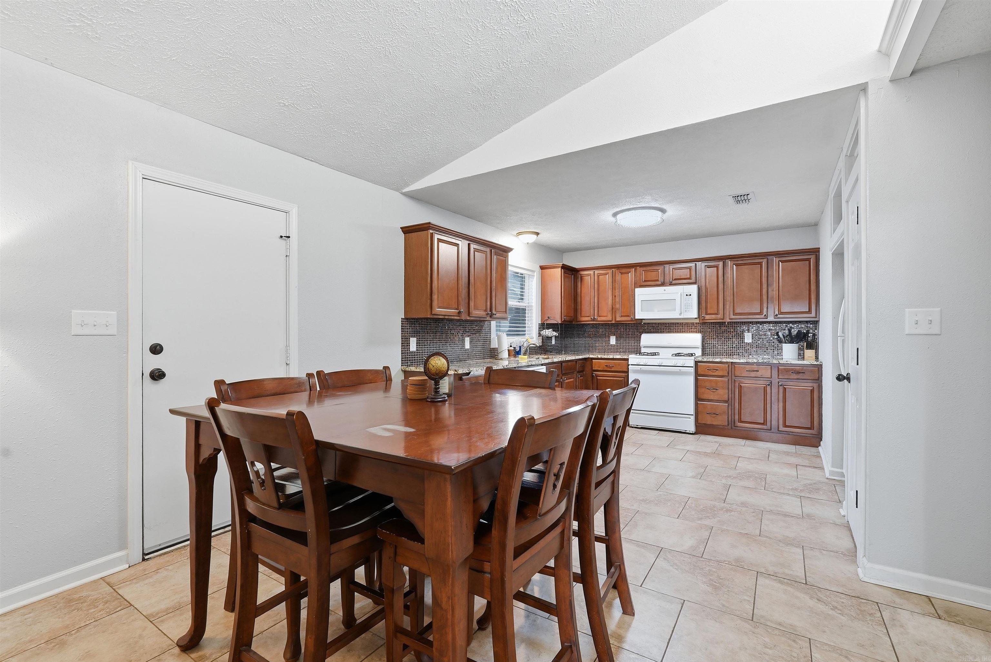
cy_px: 331
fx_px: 441
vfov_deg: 73.8
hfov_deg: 96.7
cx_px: 496
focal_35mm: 16
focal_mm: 16
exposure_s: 1/15
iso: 250
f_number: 9
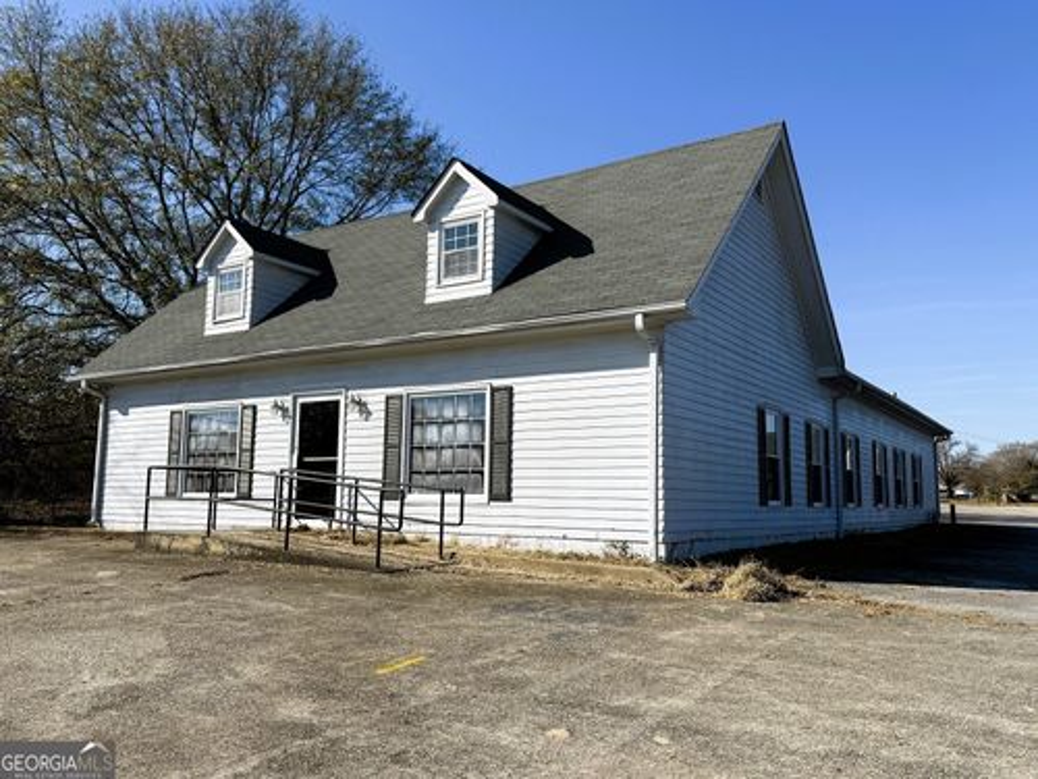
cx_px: 519
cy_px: 390
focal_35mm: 28
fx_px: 840
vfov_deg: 49.7
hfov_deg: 63.4
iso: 80
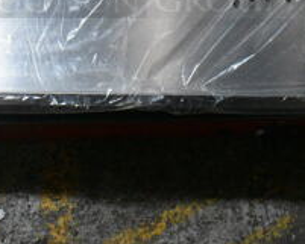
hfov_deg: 19.5
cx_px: 129
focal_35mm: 98
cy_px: -62
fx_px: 889
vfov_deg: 15.0
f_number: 11
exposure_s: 1/500
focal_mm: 23
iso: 6400
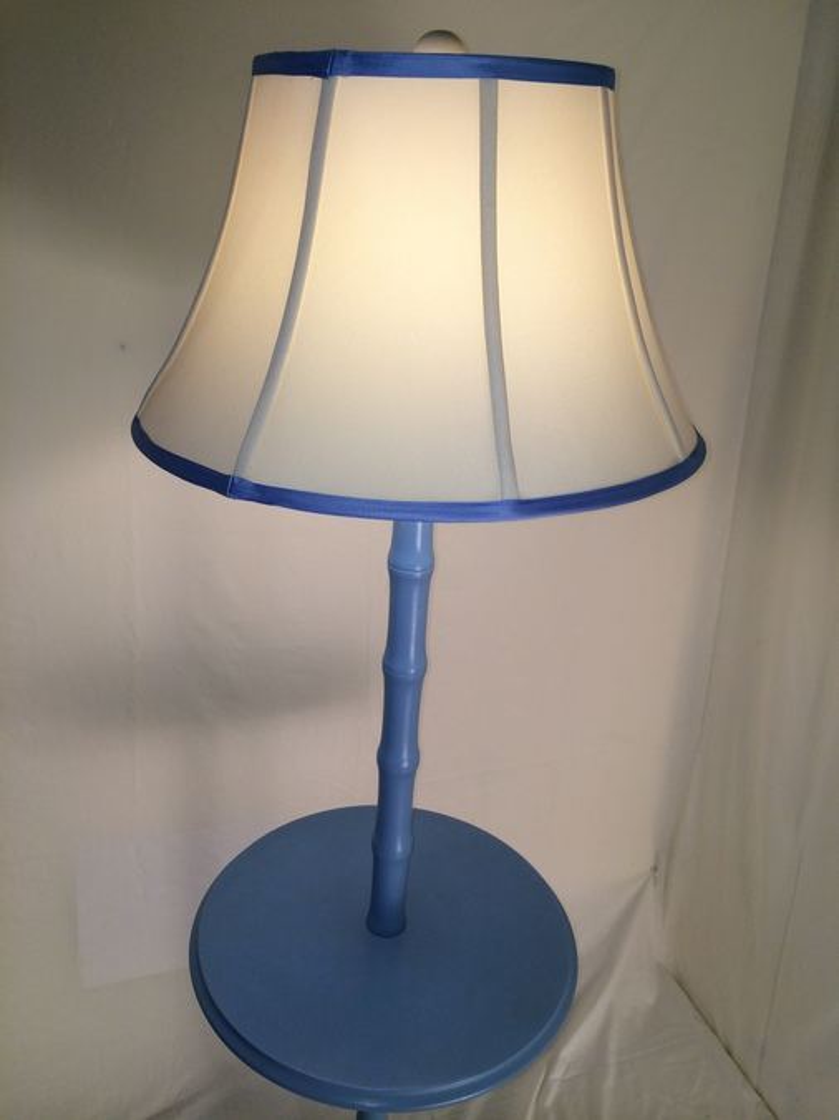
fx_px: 970
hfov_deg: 46.8
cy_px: 560
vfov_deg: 60.0
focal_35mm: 30
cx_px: 420
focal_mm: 4.12
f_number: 2.2
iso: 40
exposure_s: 1/60
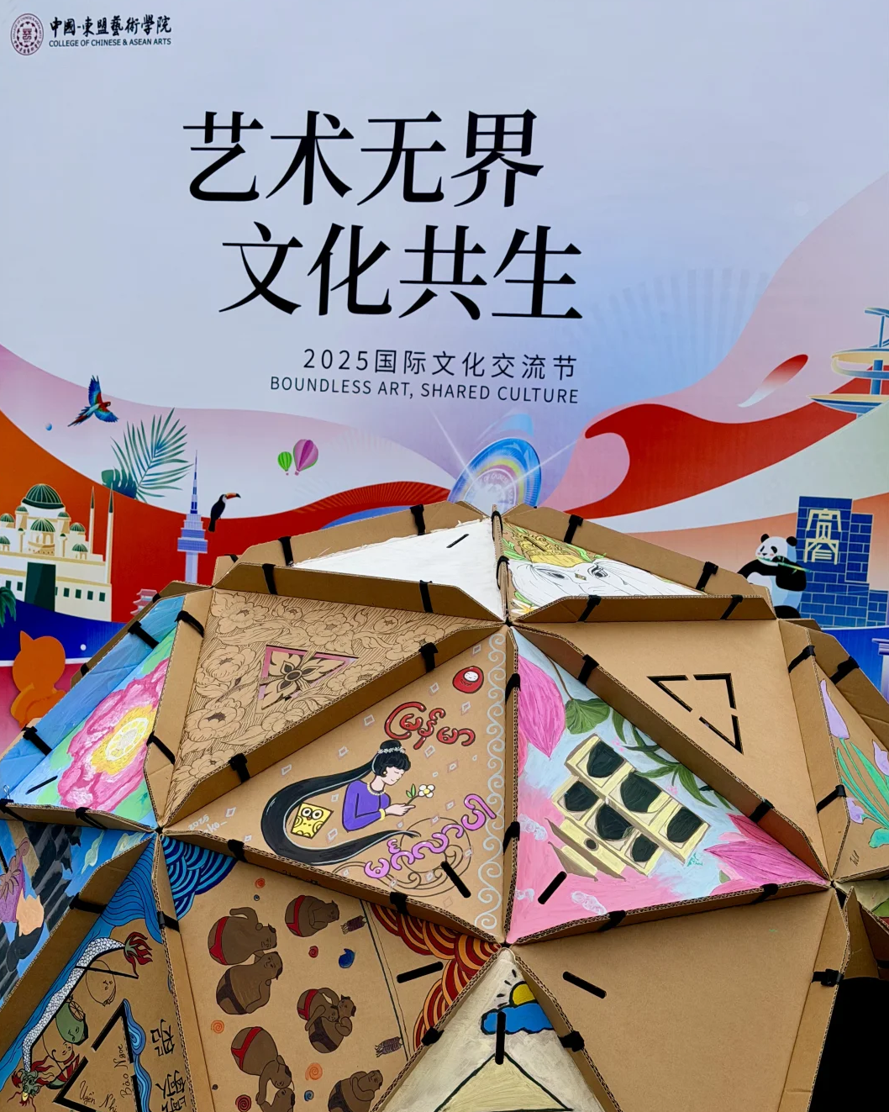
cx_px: 436
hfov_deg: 29.7
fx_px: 1678
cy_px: 593
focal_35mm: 51
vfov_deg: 36.6
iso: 64
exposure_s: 1/2088
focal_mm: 6.76
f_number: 1.78
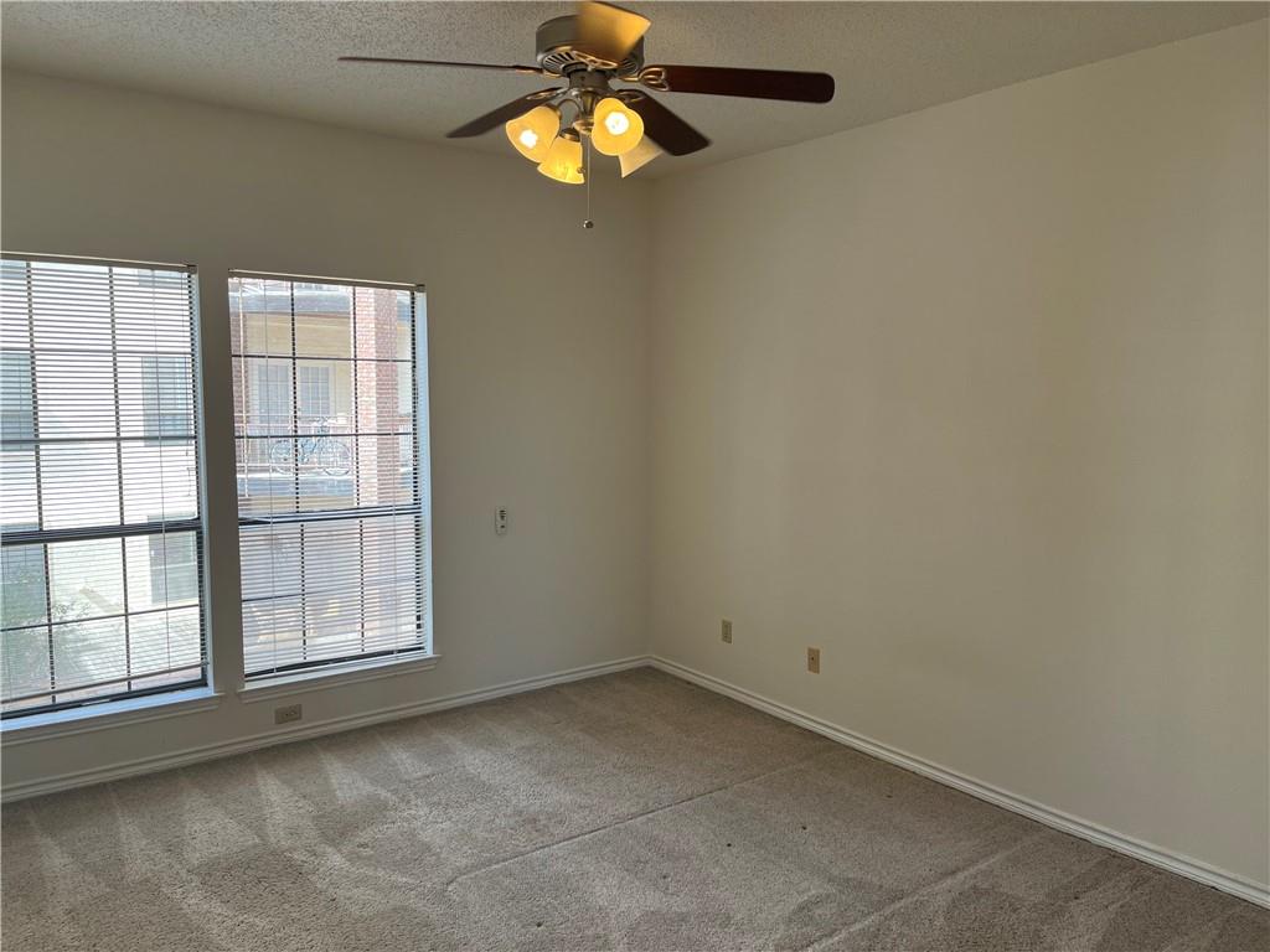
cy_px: 476
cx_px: 635
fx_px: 954
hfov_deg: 67.3
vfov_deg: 53.1
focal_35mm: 26
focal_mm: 5.1
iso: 50
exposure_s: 1/190
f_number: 1.6
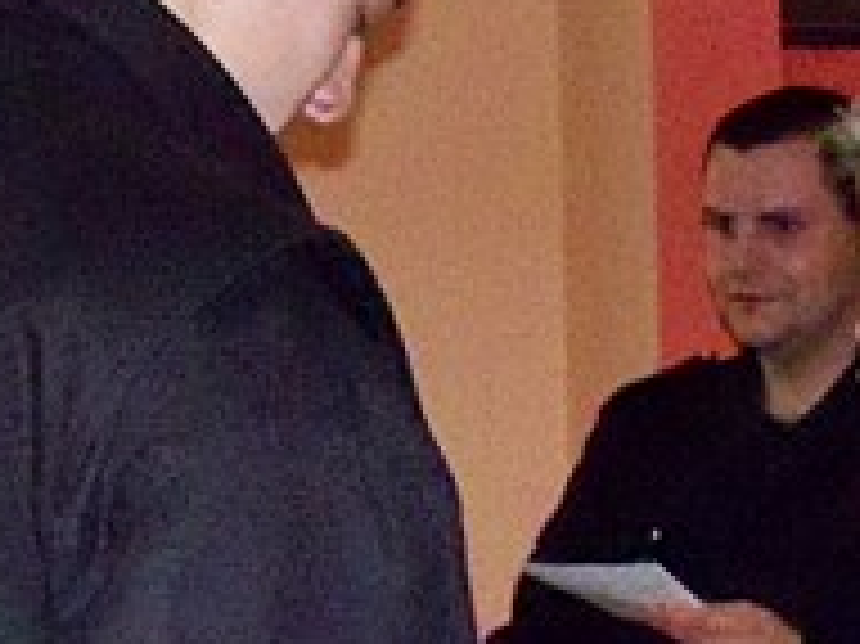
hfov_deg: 17.9
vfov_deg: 13.3
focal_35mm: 110
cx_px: 527
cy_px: 594
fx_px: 2731
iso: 1600
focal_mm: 6.2
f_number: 3.5
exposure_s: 1/500
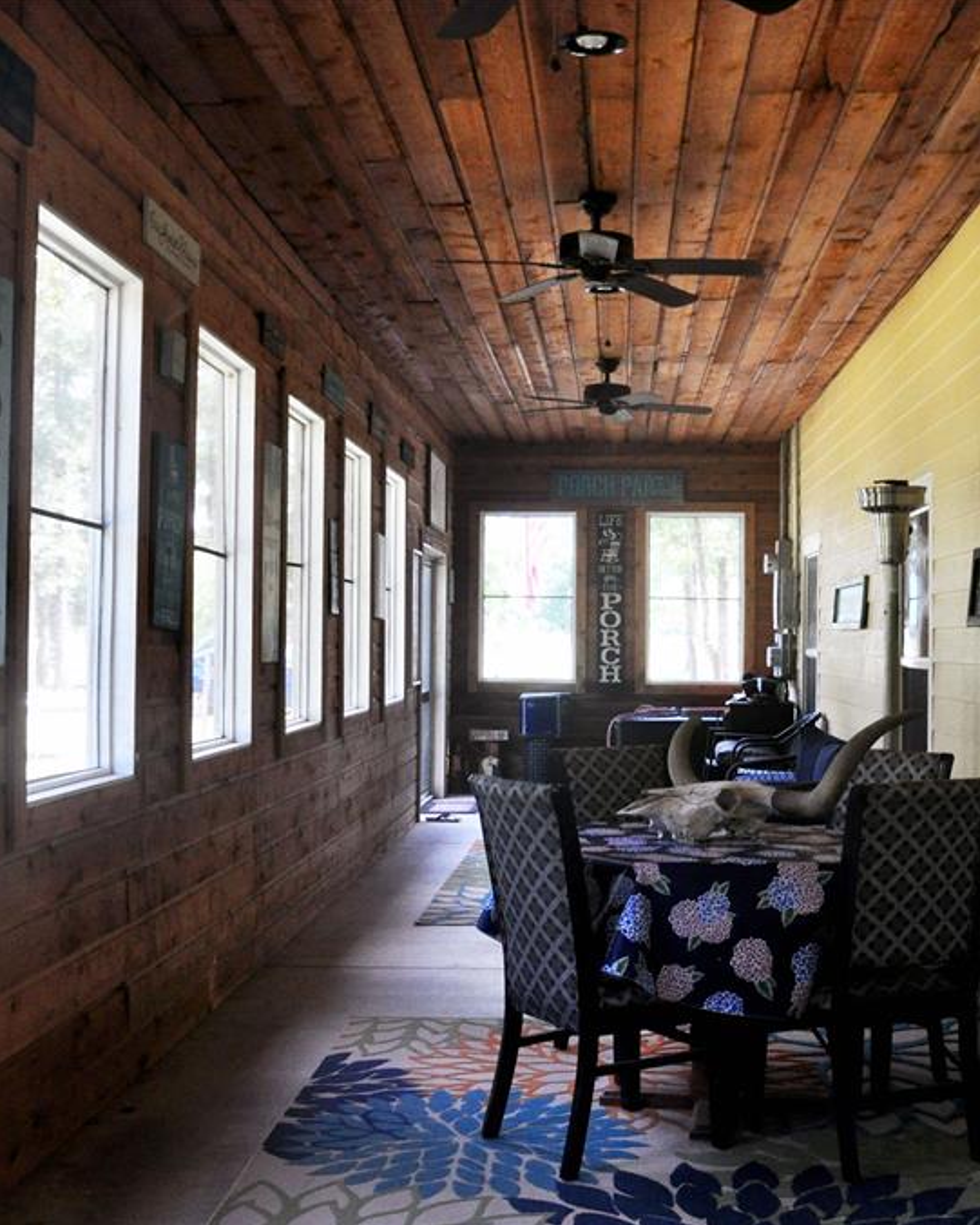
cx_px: 489
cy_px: 612
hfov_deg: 33.6
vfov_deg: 41.4
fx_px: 1621
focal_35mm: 45
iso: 1000
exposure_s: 1/200
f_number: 7.1
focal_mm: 21
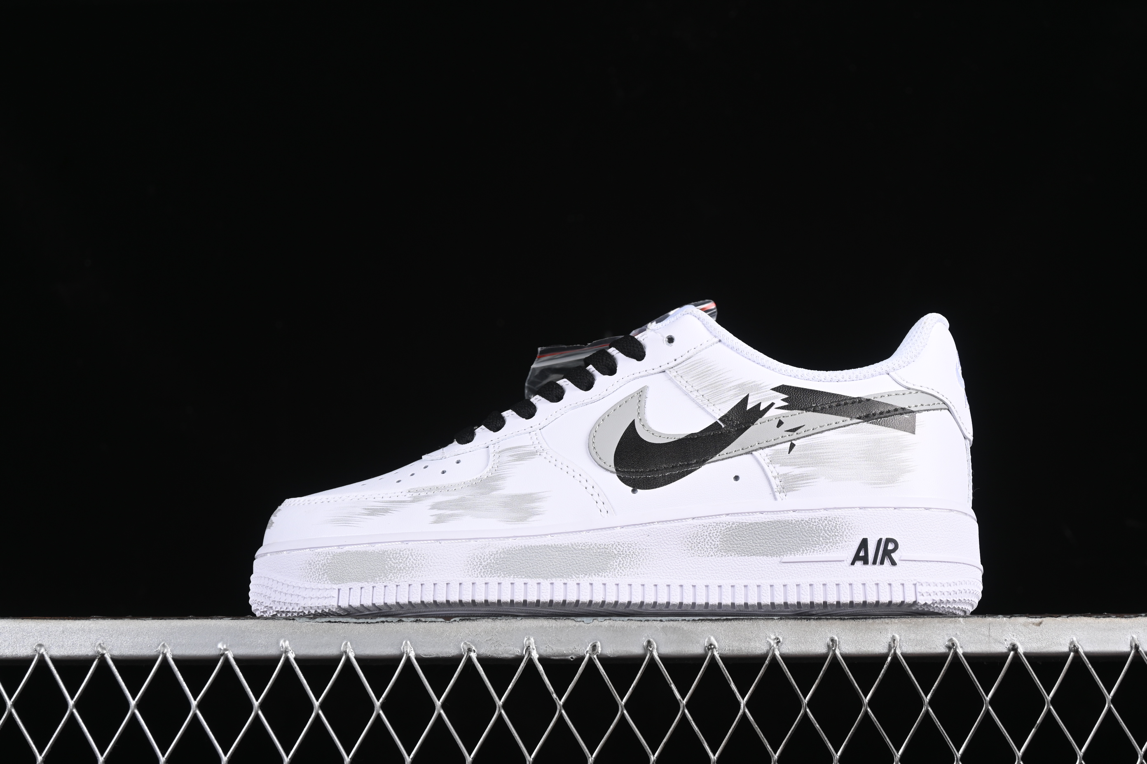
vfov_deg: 19.3
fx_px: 2246
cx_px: 574
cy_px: 382
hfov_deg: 28.6
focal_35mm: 70
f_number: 7.1
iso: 160
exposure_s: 1/160
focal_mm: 47
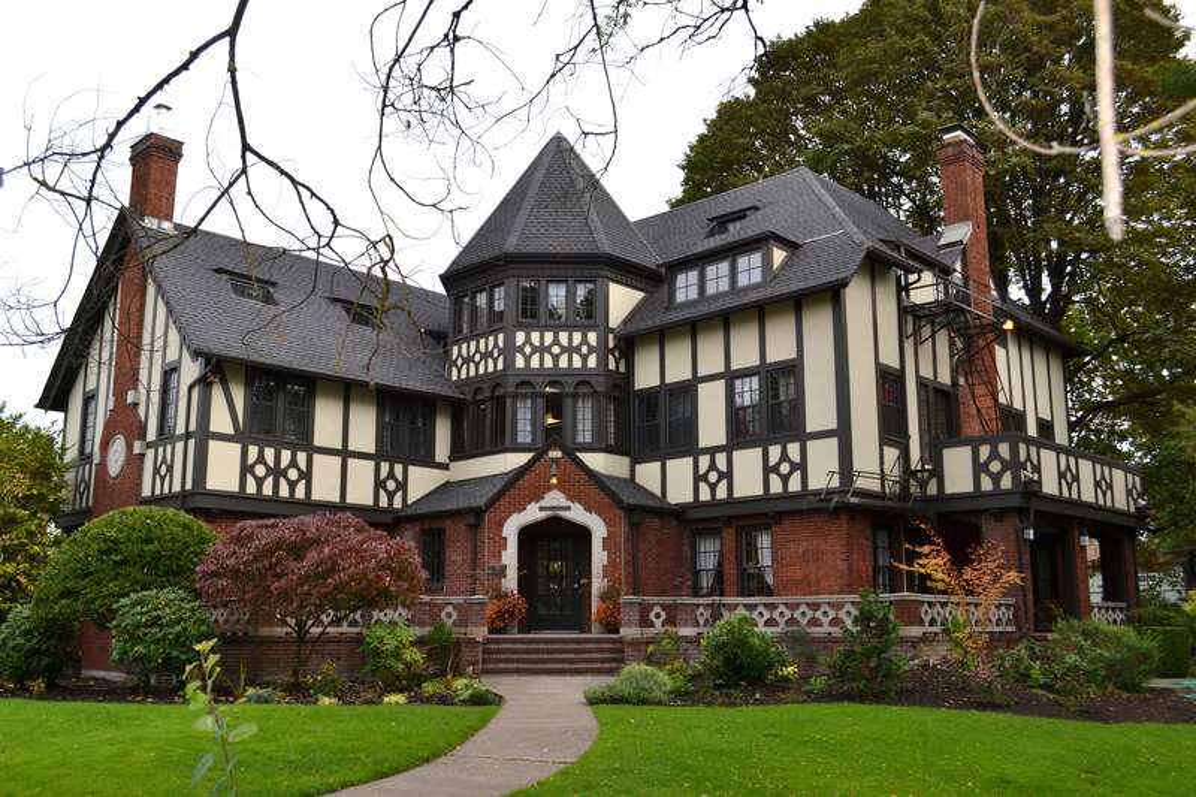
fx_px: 1096
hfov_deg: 57.2
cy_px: 398
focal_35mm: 33
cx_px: 598
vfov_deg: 40.0
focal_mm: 22
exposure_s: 1/200
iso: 100
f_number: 5.6
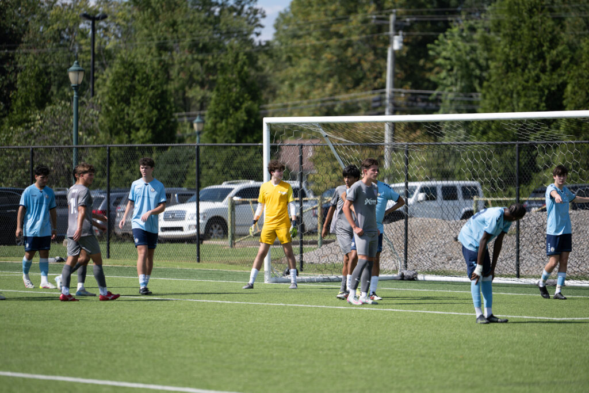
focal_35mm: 200
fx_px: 3272
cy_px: 196
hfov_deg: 10.3
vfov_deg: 6.9
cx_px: 294
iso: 280
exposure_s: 1/5000
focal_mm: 200
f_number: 2.8
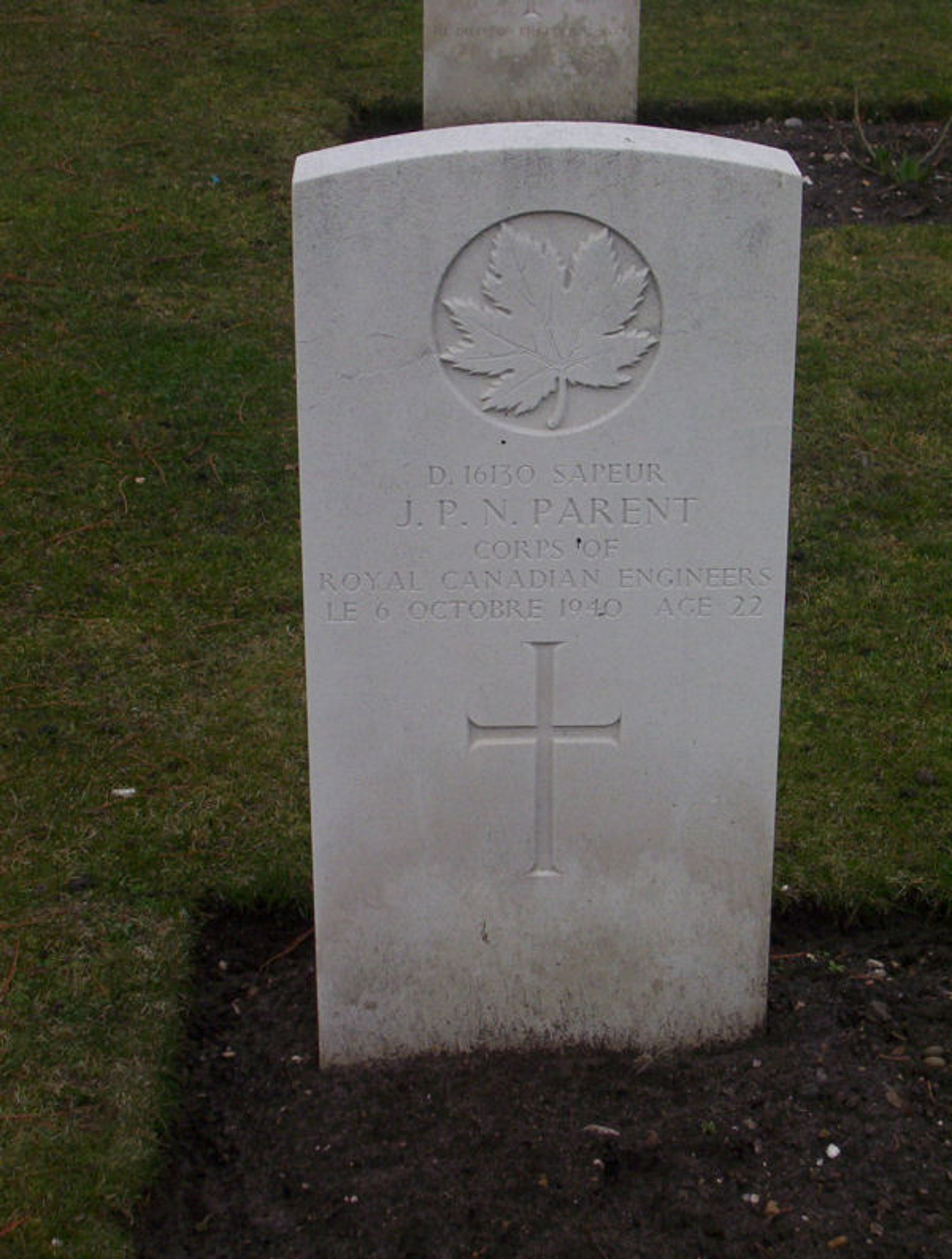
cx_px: 476
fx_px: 2954
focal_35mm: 81
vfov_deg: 24.0
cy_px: 630
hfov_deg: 18.3
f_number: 3.62
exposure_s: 1/289
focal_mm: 10.76
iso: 100
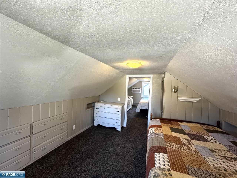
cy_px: 89
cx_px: 118
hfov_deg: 102.1
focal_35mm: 14
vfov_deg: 85.7
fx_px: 96
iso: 320
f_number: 2.2
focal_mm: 2.22
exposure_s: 1/60
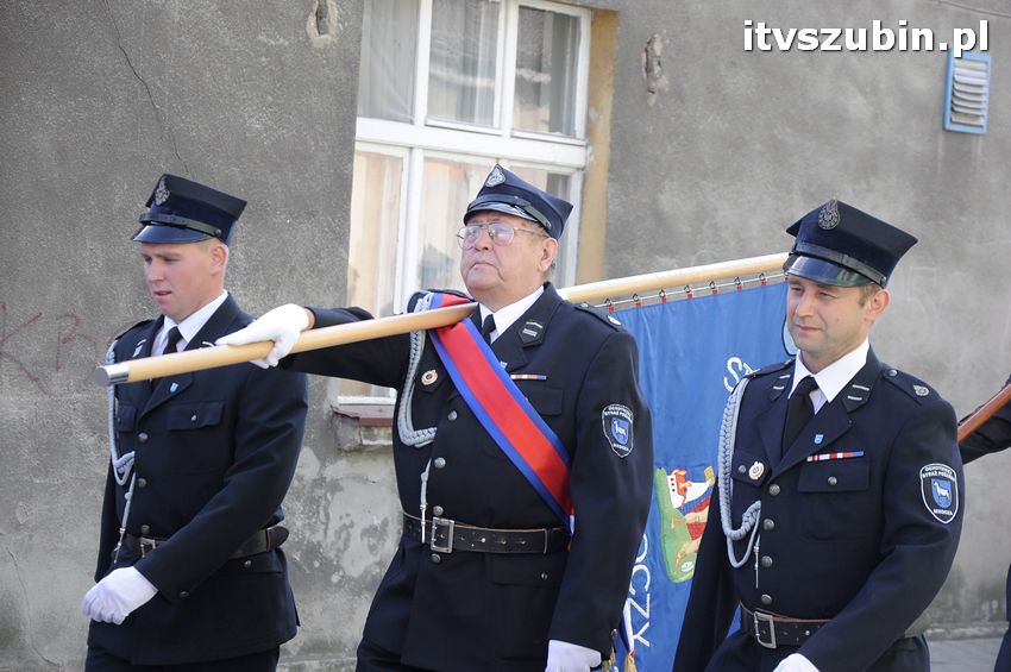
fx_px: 3367
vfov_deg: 11.4
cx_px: 506
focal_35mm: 120
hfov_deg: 17.1
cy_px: 336
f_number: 5.3
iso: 400
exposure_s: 1/250
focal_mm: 80
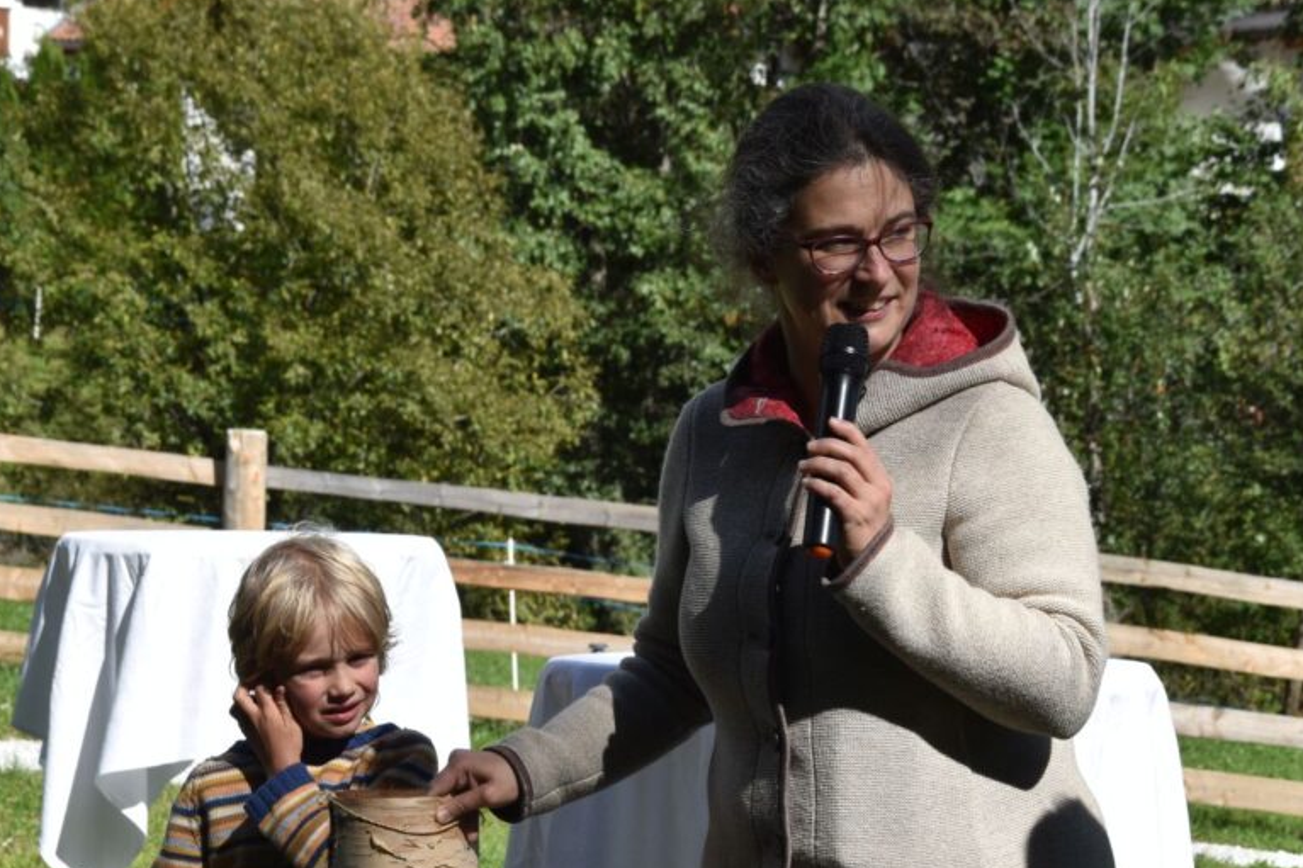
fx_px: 4414
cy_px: 671
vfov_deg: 11.2
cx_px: 627
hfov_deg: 16.8
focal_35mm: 122
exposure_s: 1/400
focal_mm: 52
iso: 200
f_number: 10
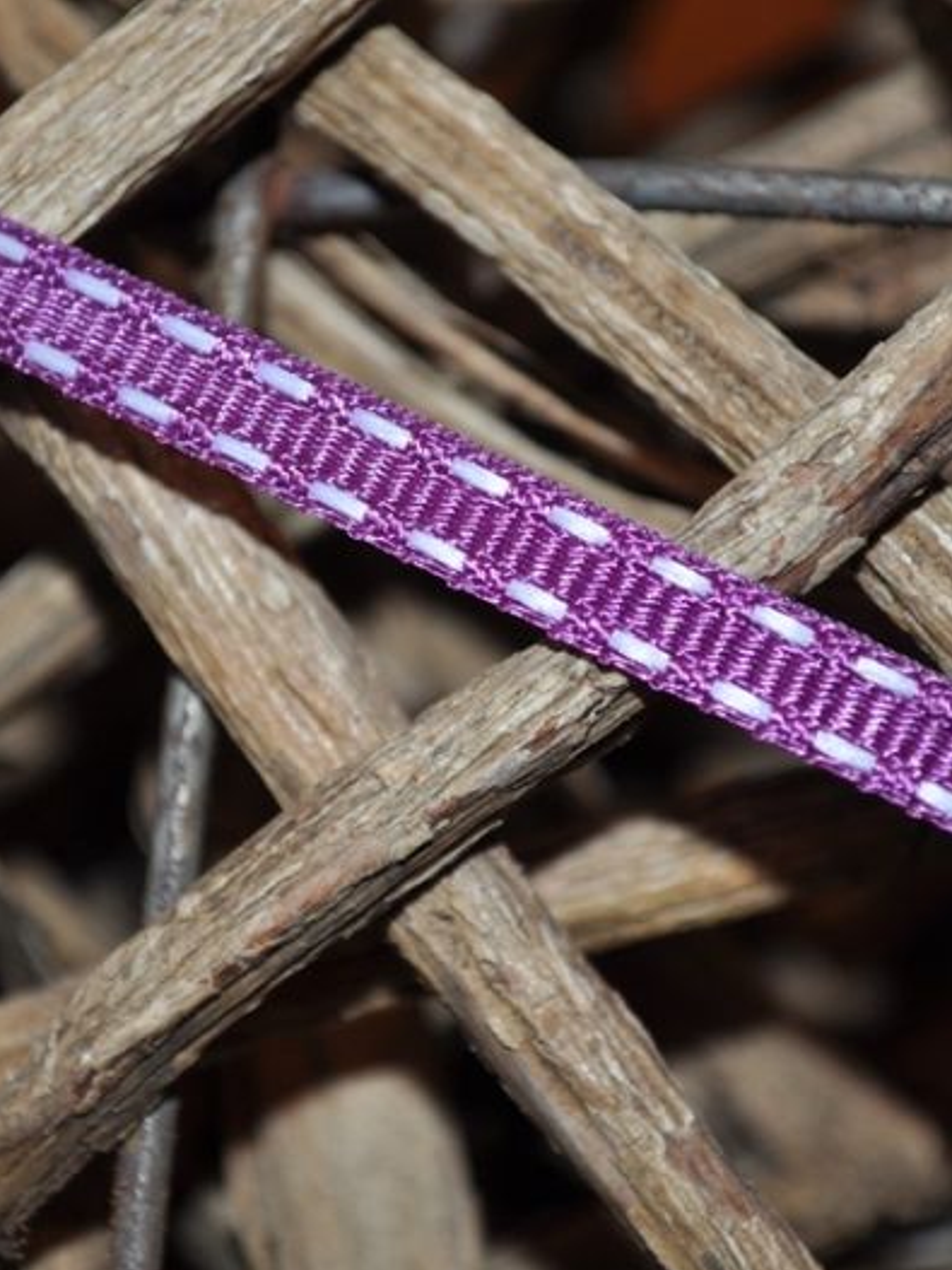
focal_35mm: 105
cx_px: 453
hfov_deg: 14.1
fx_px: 3852
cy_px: 637
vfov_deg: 18.7
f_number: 5.3
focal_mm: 48
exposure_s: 1/60
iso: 200
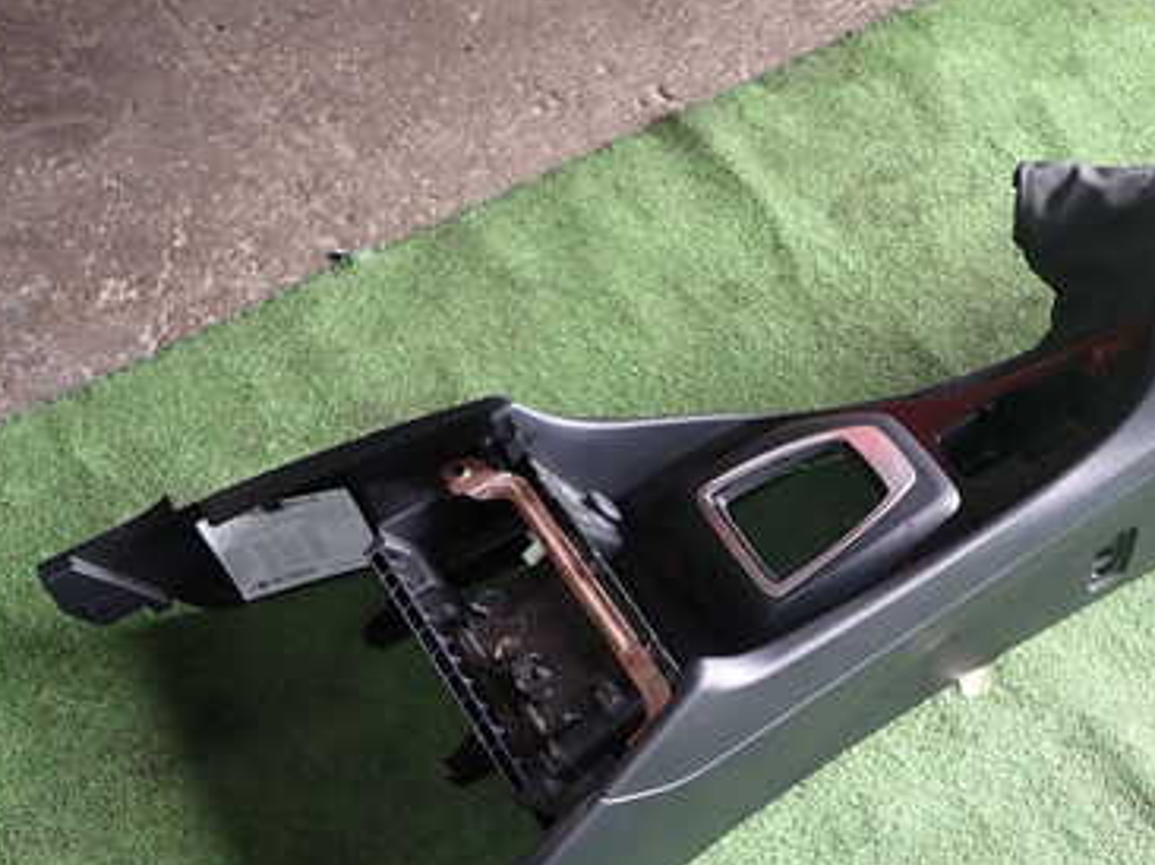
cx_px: 852
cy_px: 606
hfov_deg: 44.4
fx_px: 1367
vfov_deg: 34.6
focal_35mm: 41
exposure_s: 1/60
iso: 100
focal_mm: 4.5
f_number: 2
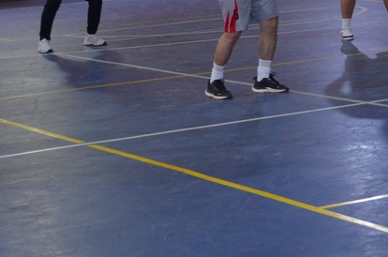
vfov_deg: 9.1
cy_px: -102
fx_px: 1579
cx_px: 537
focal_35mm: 147
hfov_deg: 13.4
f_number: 4
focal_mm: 27
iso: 800
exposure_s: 1/60
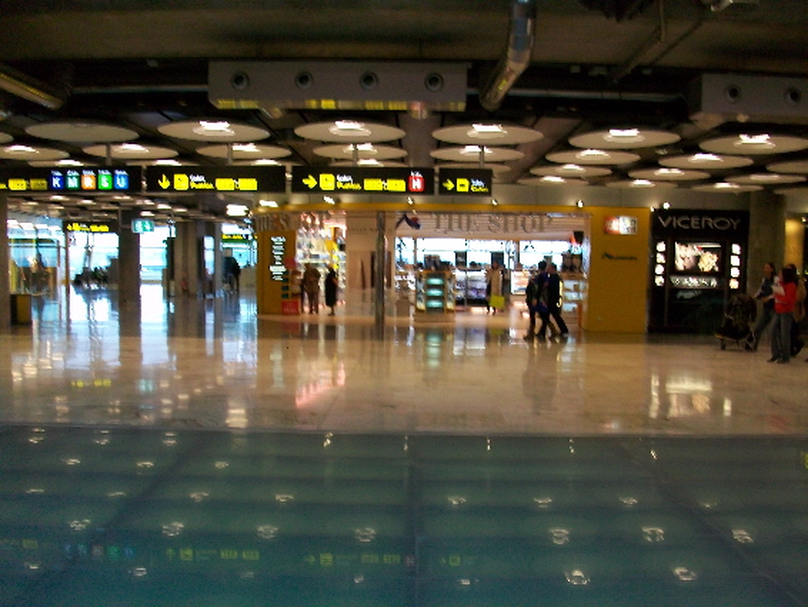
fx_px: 747
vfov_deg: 44.2
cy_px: 304
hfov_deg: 56.8
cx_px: 404
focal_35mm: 32
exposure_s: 1/40
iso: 160
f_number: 2.8
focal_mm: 5.7
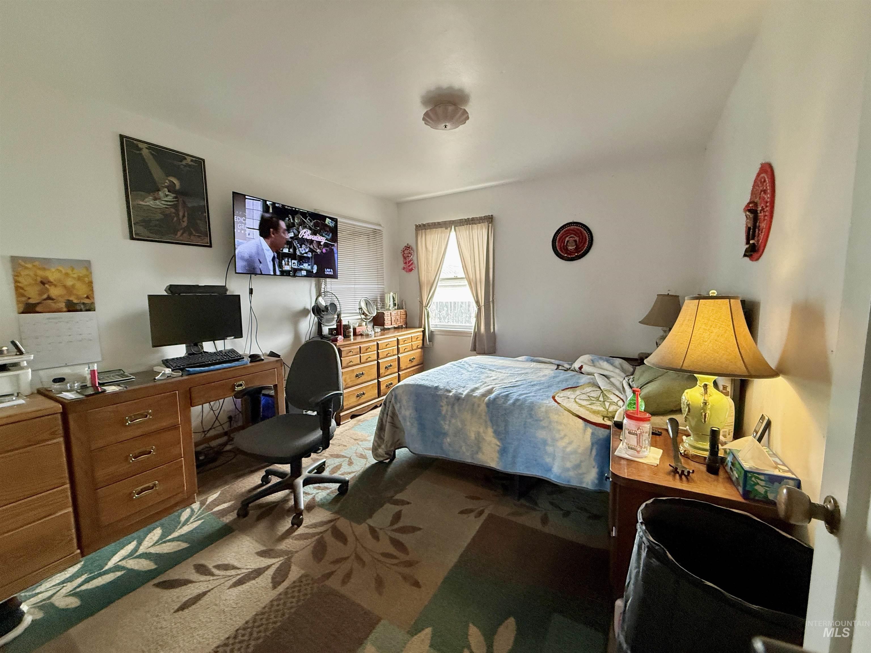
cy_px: 326
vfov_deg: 85.7
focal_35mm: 14
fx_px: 352
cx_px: 436
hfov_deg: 102.1
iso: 320
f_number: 2.2
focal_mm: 2.22
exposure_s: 1/98
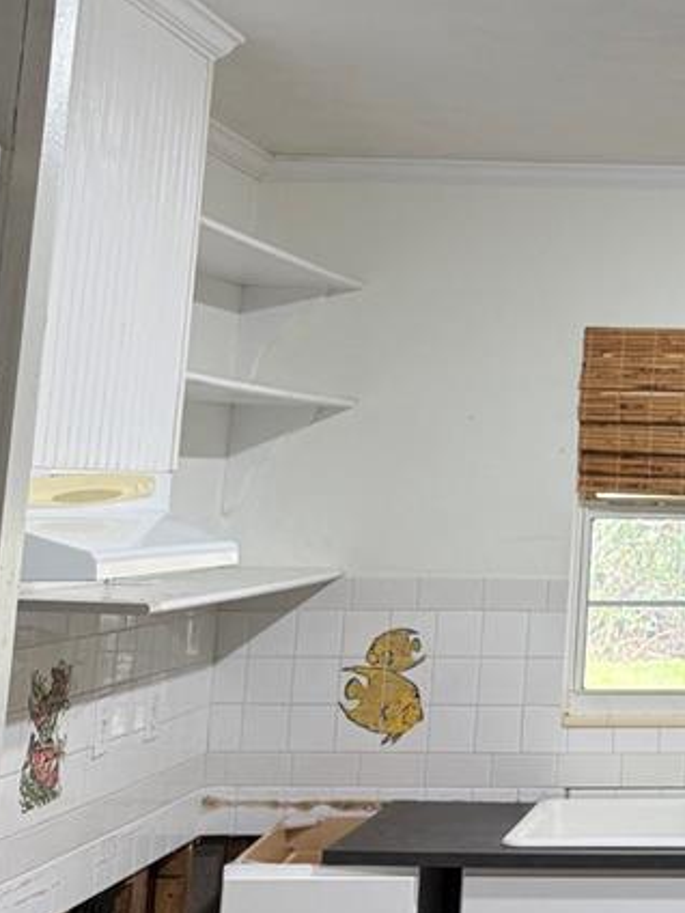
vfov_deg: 27.8
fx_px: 1794
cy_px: 151
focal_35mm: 68
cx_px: 900
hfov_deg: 19.8
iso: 160
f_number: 1.78
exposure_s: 1/60
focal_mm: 6.76
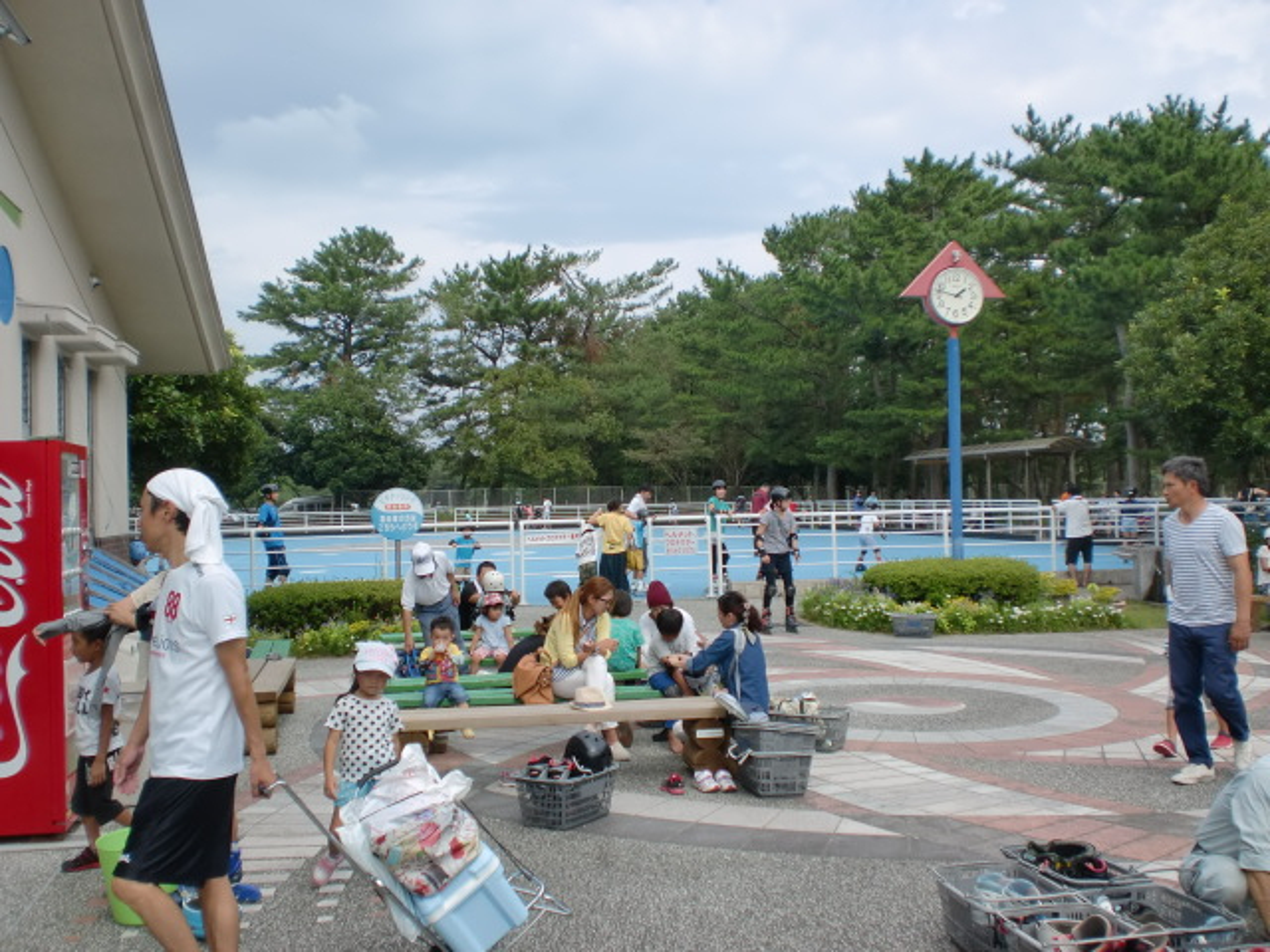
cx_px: 635
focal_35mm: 35
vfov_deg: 40.7
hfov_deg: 52.6
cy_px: 476
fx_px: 1284
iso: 64
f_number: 3.1
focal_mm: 6.3
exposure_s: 1/800
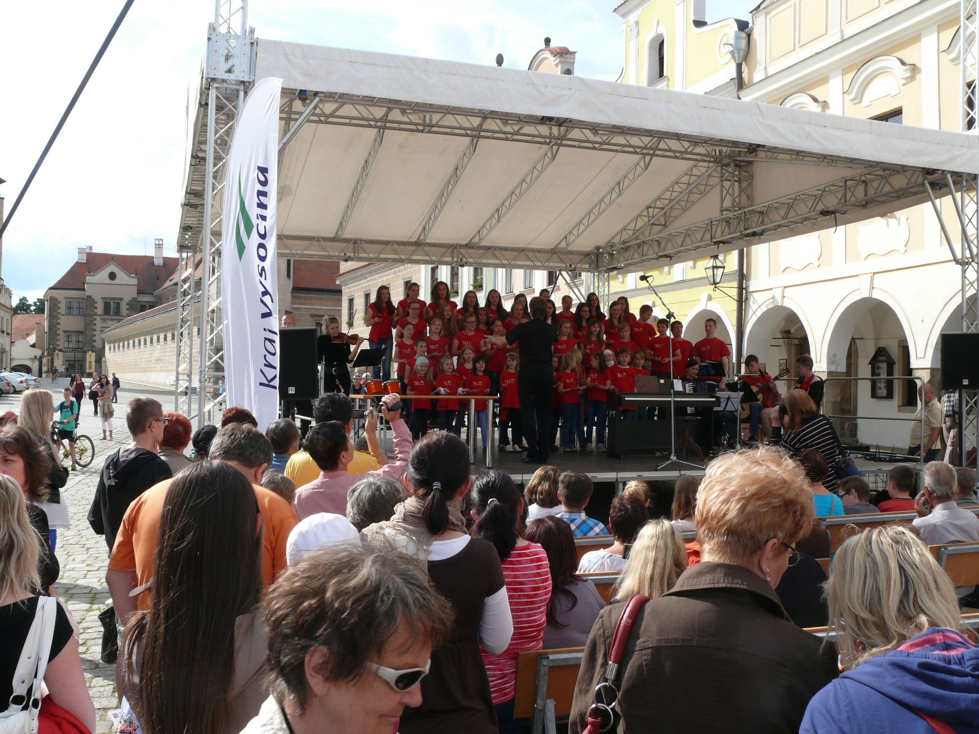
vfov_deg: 40.7
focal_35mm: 35
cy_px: 367
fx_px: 990
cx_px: 490
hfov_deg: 52.6
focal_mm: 7.4
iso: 100
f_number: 5.6
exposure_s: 1/250
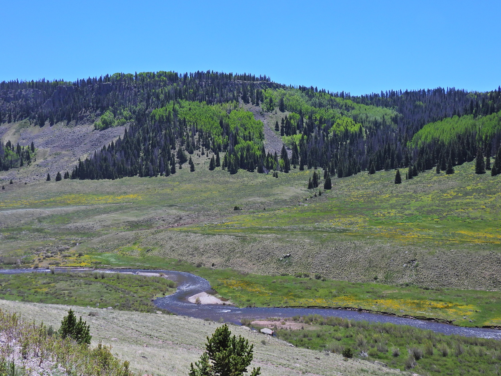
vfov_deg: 36.0
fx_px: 579
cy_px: 188
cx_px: 250
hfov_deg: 46.8
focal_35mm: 40
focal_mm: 7.1
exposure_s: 1/1600
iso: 100
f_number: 3.2
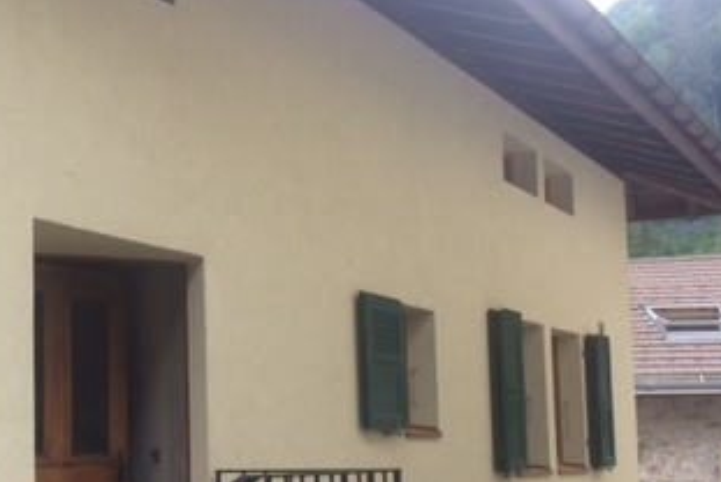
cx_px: 192
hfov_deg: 31.8
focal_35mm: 62
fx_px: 1243
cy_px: 327
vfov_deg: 21.9
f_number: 2.2
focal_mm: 4.15
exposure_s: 1/217
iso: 32
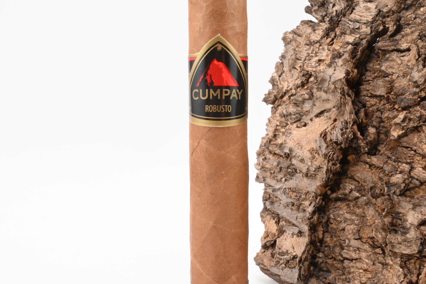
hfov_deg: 43.9
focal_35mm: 45
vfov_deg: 30.0
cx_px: 215
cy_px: 147
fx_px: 529
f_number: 22
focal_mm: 21
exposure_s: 1/15
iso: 640
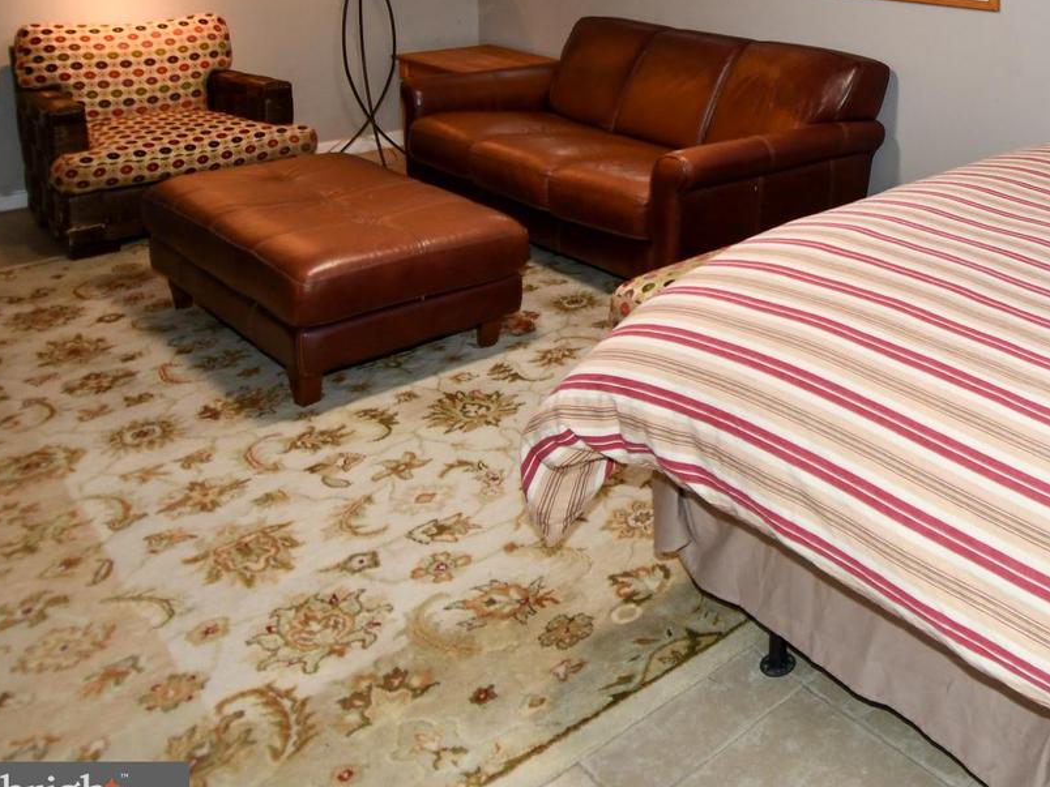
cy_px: 202
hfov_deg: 52.1
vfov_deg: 44.0
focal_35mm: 31
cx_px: 926
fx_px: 940
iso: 560
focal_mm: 12
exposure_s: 1/60
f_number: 4
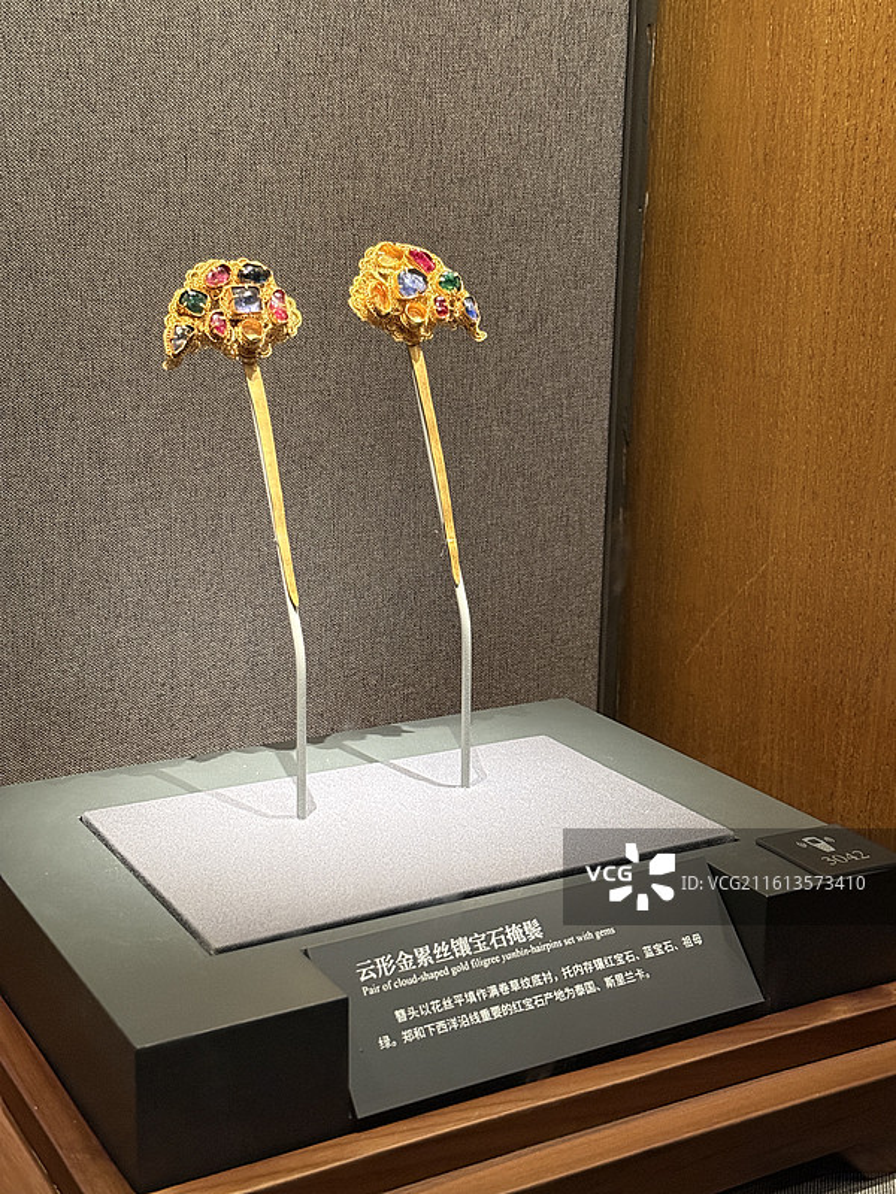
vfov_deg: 39.7
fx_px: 1657
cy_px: 597
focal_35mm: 48
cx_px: 448
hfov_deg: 30.3
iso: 500
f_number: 1.78
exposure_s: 1/36
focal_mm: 6.76
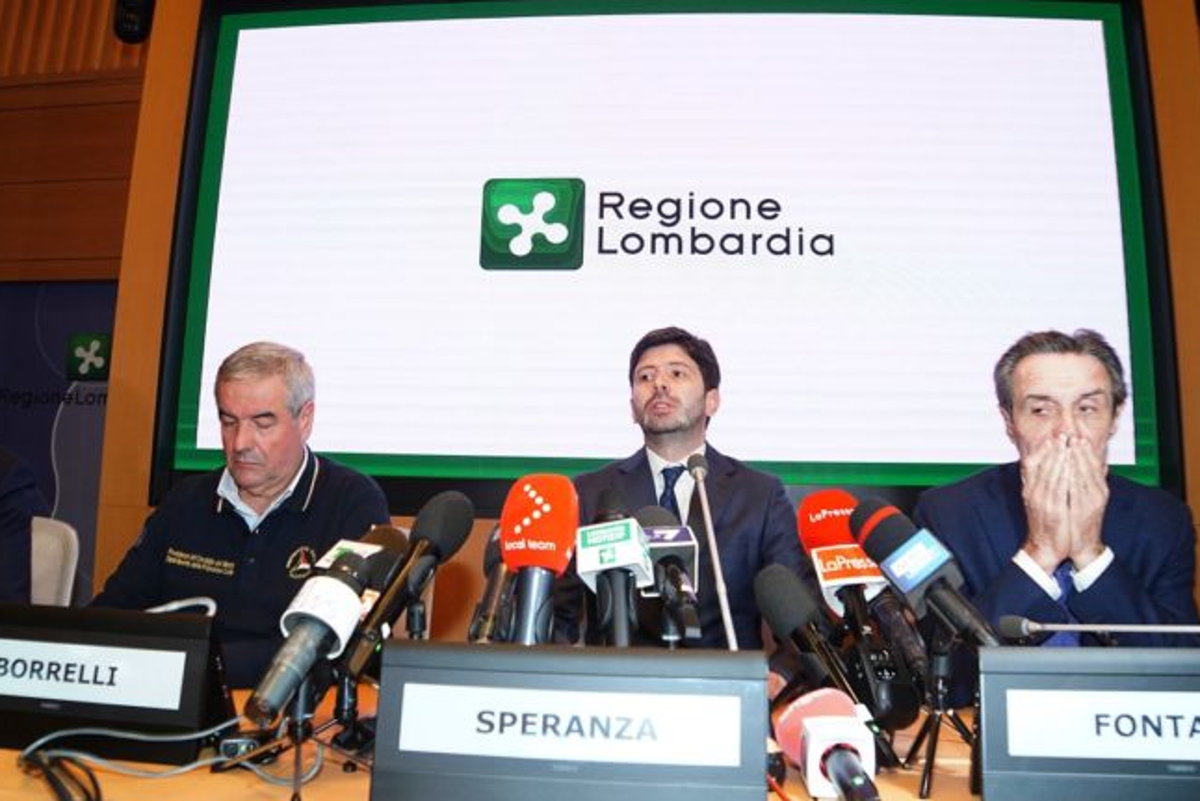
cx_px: 606
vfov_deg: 46.4
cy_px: 372
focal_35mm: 28
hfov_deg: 65.5
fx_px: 933
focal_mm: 26
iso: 3200
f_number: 5.6
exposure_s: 1/160
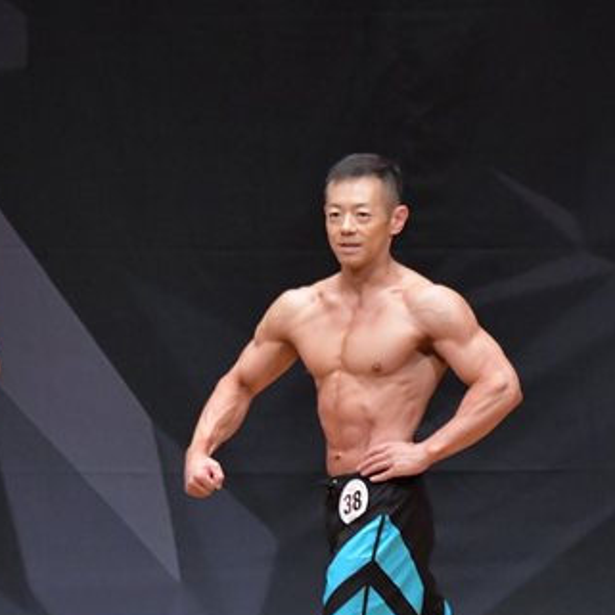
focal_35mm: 553
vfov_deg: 3.2
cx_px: 286
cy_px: 464
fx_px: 11115
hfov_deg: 3.2
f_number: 5.6
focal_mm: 180
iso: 6400
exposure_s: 1/400
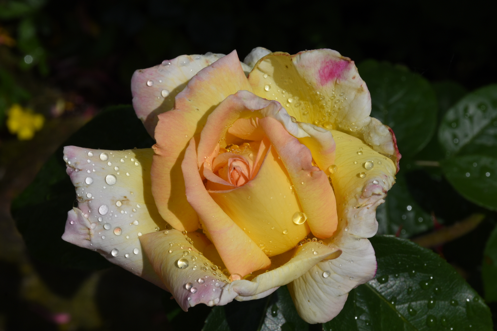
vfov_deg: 8.7
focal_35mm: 158
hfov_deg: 13.0
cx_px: 248
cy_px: 166
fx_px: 2174
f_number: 22
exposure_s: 1/320
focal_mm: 105
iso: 200
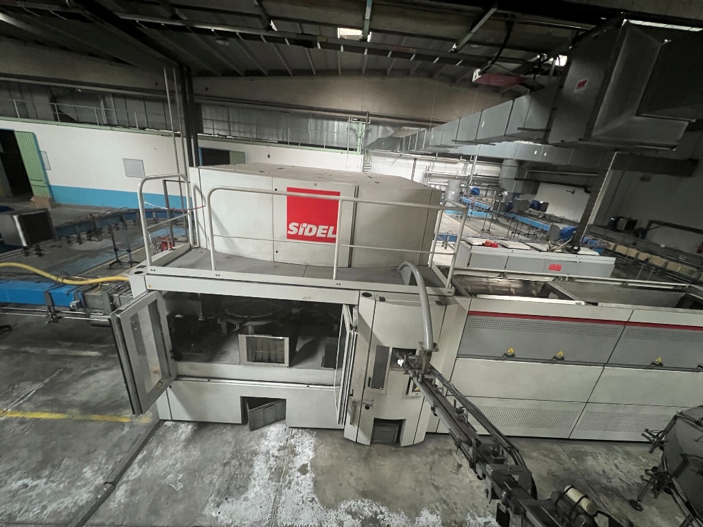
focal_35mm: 13
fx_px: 264
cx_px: 352
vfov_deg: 89.9
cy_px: 264
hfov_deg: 106.2
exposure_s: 1/41
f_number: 1.8
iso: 1250
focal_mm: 1.57
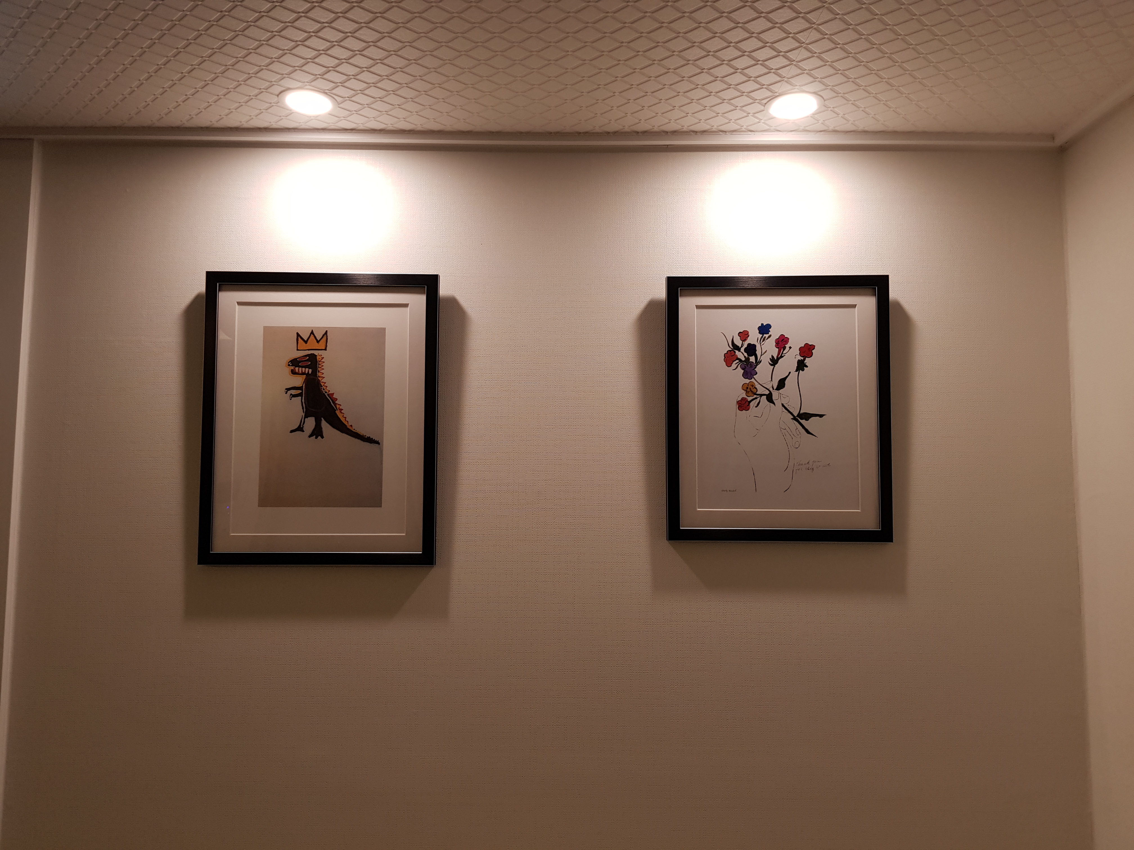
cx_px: 567
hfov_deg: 67.3
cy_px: 425
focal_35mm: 26
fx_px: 852
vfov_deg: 53.1
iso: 80
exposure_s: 1/60
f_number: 1.7
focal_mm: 4.2
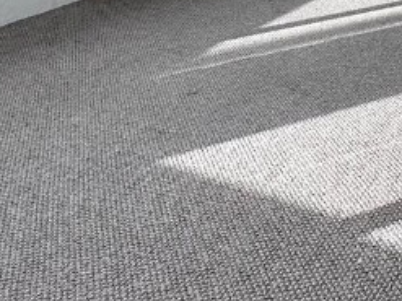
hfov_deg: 33.2
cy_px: -112
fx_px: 673
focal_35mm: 58
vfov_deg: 22.1
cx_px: 226
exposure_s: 1/491
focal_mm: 2.22
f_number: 2.2
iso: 40
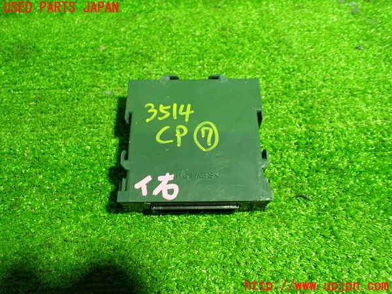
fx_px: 340
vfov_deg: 46.8
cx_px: 196
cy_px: 147
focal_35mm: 30
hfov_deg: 60.0
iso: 800
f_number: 2.3
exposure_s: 1/50
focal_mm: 5.4
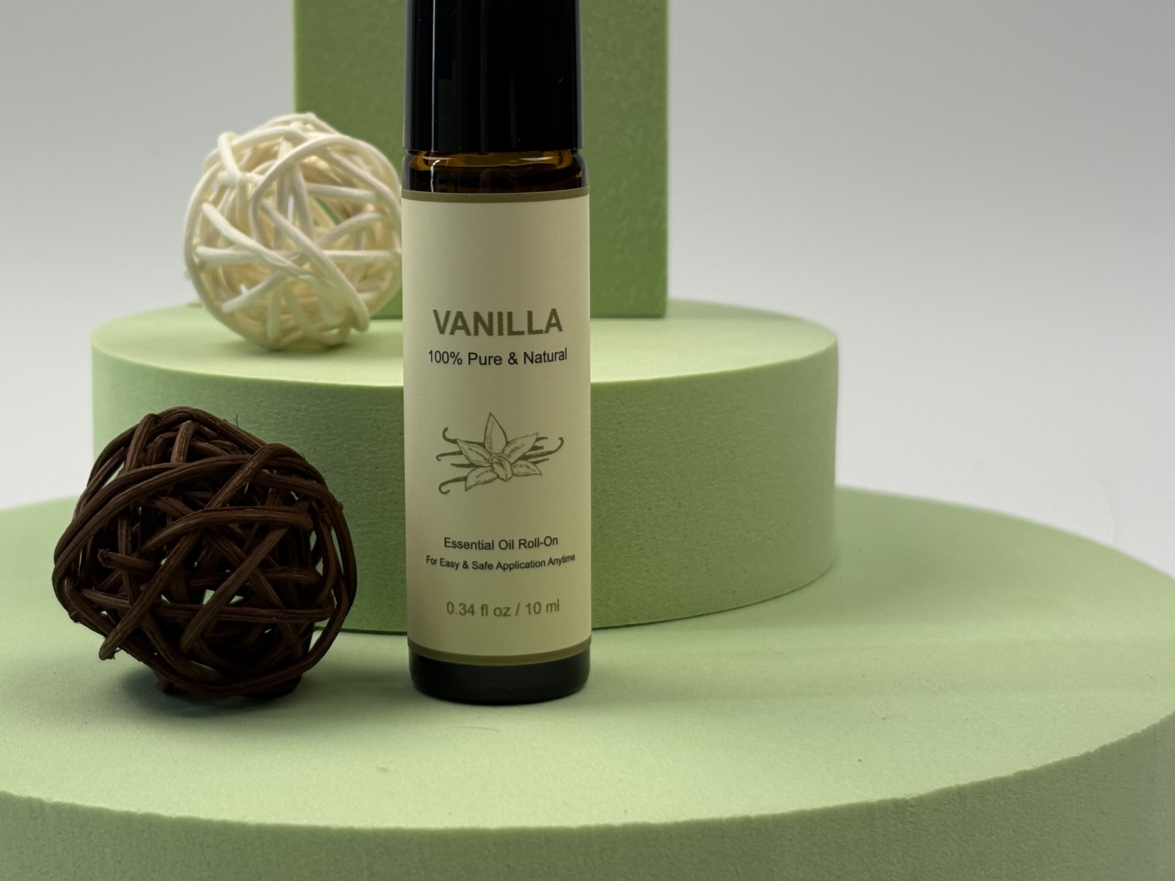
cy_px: 291
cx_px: 436
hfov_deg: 25.6
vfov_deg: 19.3
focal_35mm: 76
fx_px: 2580
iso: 50
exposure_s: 1/325
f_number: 1.6
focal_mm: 5.96
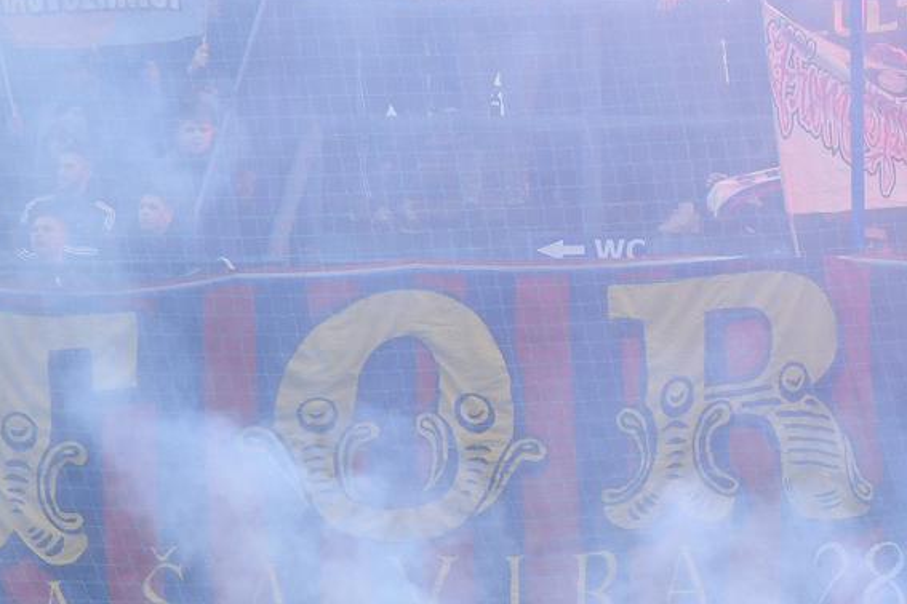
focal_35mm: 847
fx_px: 21338
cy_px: 77
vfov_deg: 1.6
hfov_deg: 2.4
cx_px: 1113
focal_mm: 300
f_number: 3.5
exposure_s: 1/1250
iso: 1250
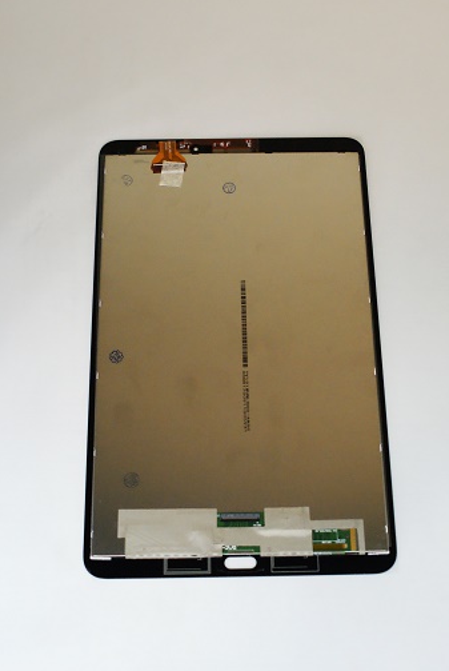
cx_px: 231
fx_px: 969
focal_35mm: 52
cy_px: 358
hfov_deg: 26.1
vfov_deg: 38.1
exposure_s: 1/160
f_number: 5
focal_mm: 30
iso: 1600
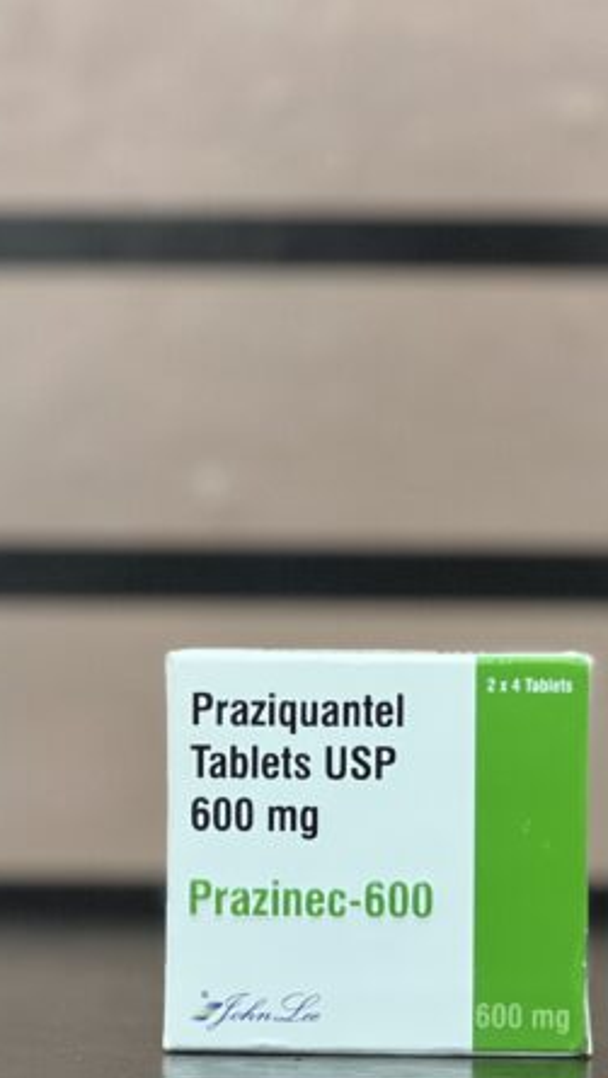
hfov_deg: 10.7
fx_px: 3232
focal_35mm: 113
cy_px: 540
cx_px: 366
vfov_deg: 18.9
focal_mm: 9
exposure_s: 1/25
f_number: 2.8
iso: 320
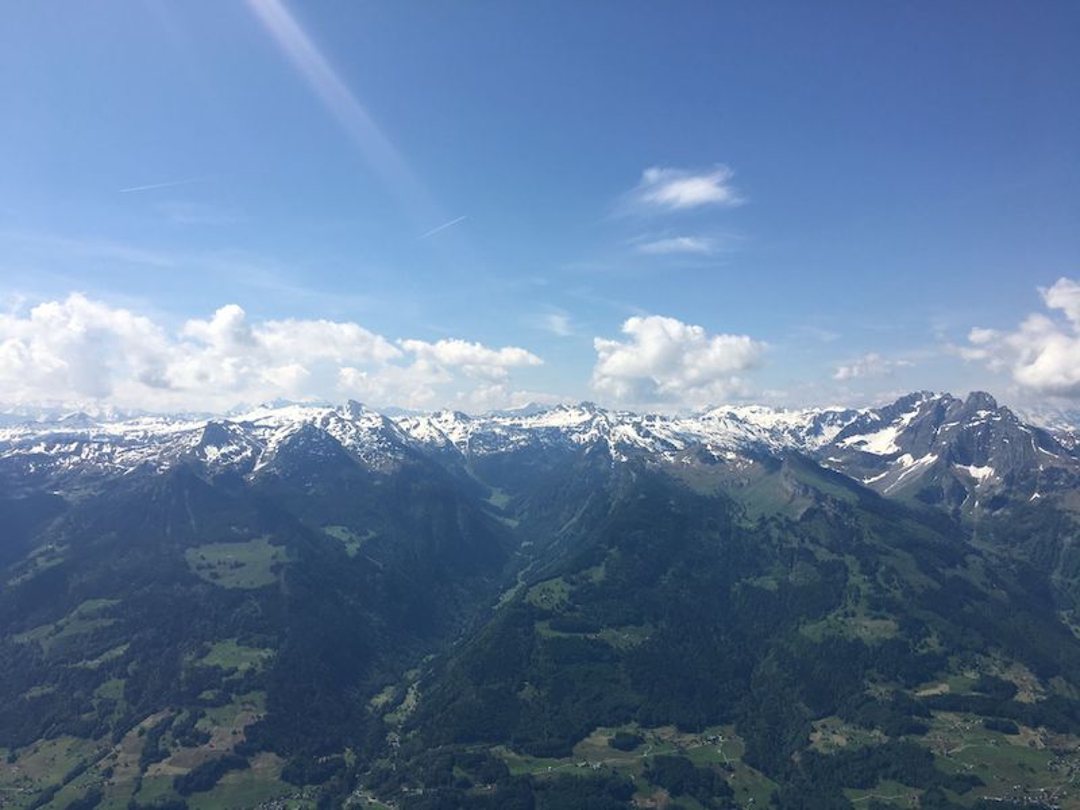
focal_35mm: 29
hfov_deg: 61.7
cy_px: 405
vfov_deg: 48.2
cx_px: 540
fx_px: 905
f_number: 2.2
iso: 25
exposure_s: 1/2747
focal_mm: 4.15
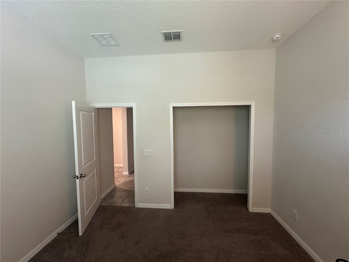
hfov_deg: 102.1
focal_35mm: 14
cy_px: 131
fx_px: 141
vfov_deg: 85.7
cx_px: 174
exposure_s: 1/60
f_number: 2.2
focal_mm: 2.22
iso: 320
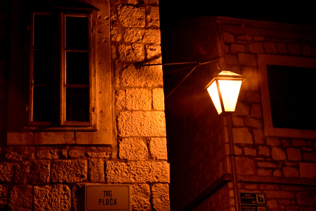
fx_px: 658
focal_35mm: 75
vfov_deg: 18.2
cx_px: 158
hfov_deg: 27.0
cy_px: 106
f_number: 8
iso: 800
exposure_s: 1/10
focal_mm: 50
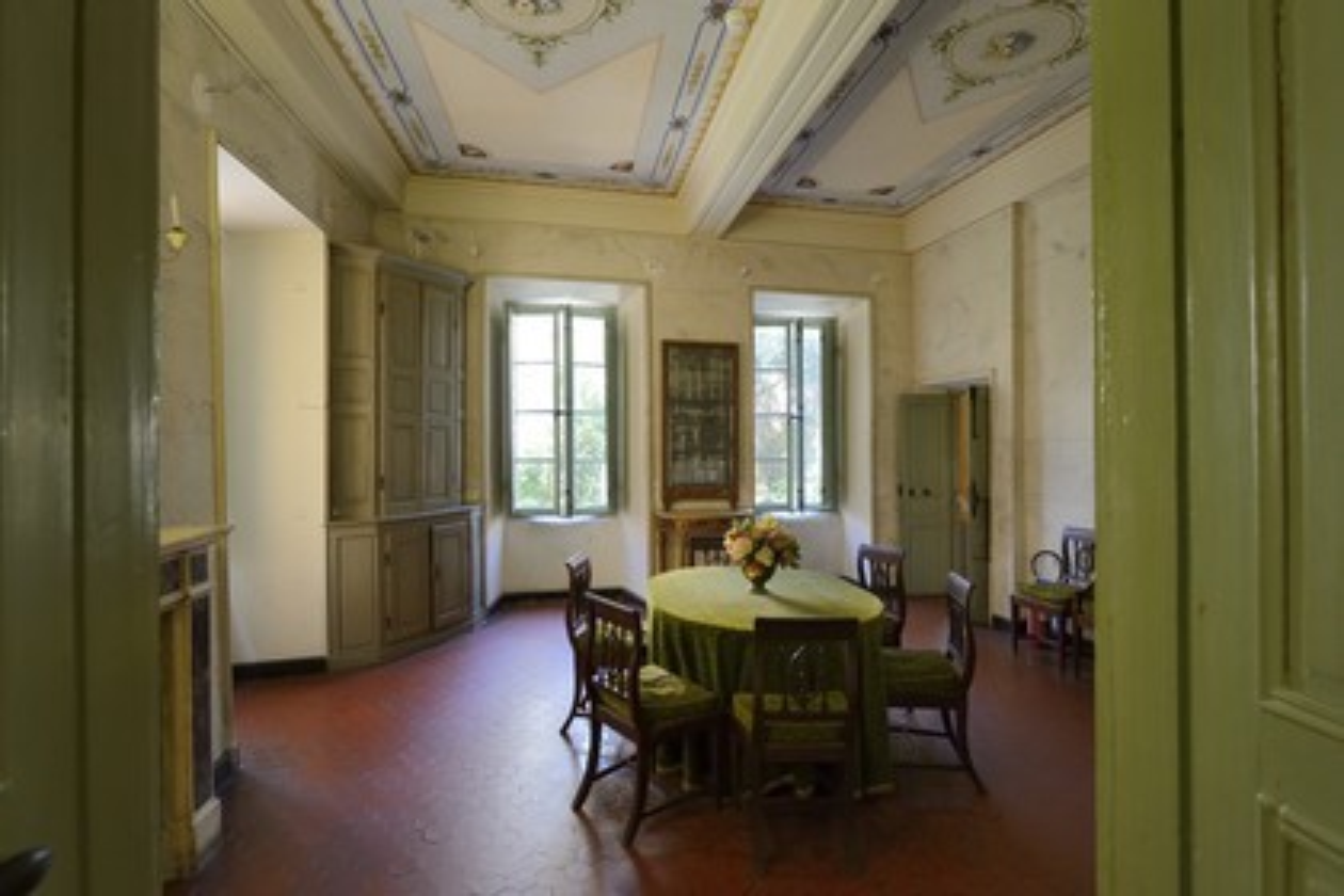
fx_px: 672
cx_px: 672
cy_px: 448
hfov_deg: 90.0
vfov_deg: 67.4
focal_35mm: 18
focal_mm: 18
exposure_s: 1/40
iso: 1600
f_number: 8
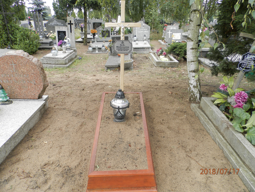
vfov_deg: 54.9
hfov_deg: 69.4
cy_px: 96
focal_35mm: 25
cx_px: 128
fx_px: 184
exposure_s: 1/125
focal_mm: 4.5
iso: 80
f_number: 3.1
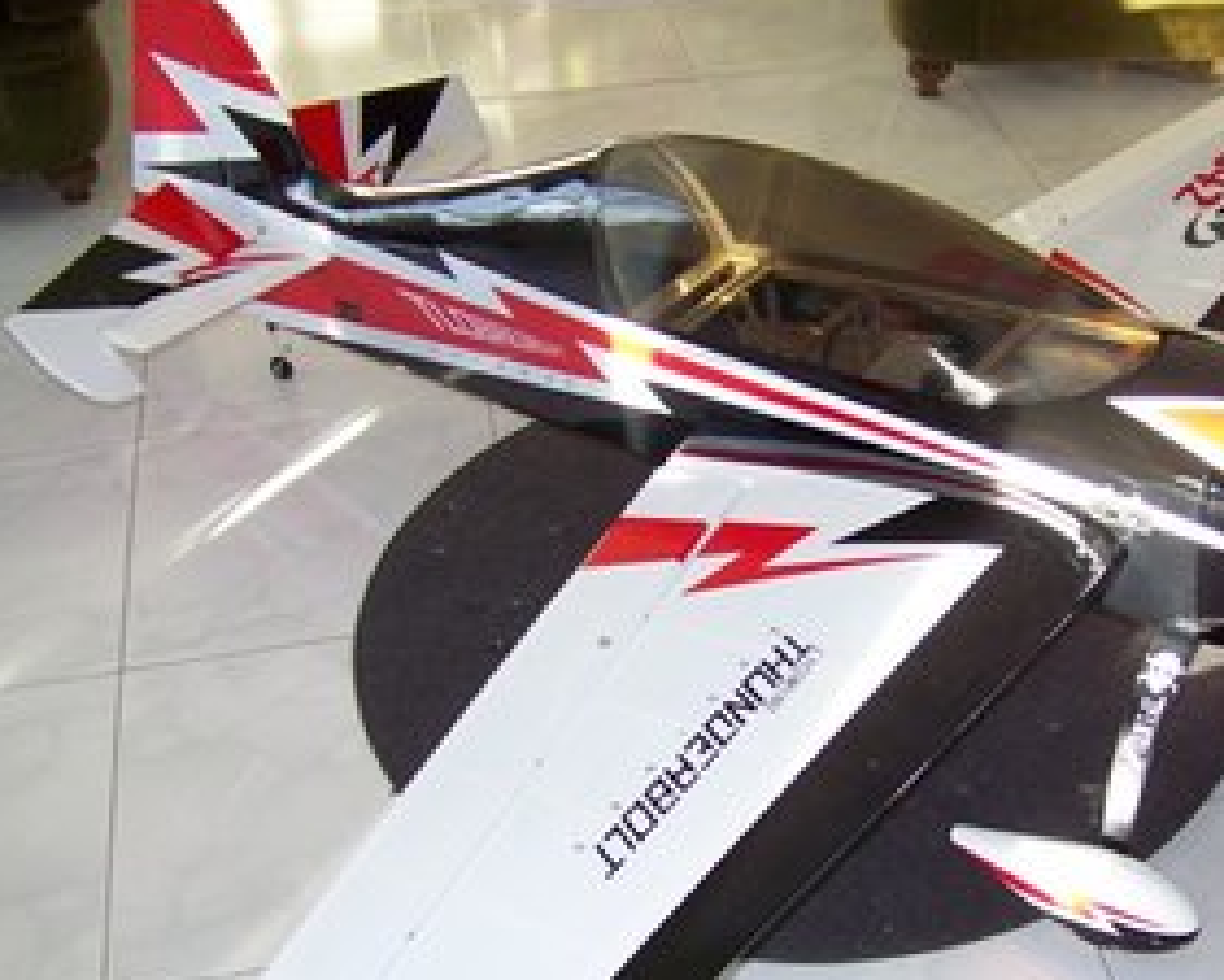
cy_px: 605
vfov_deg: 30.2
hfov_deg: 36.9
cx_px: 828
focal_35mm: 50
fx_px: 1812
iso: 64
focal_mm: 5.85
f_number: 2.8
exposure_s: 1/50
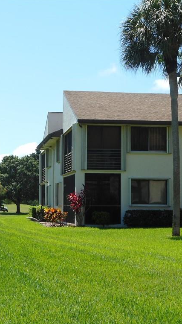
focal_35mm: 75
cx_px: 49
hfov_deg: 16.0
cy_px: 162
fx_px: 643
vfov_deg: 28.2
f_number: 4.9
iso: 80
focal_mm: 9.1
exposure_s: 1/320
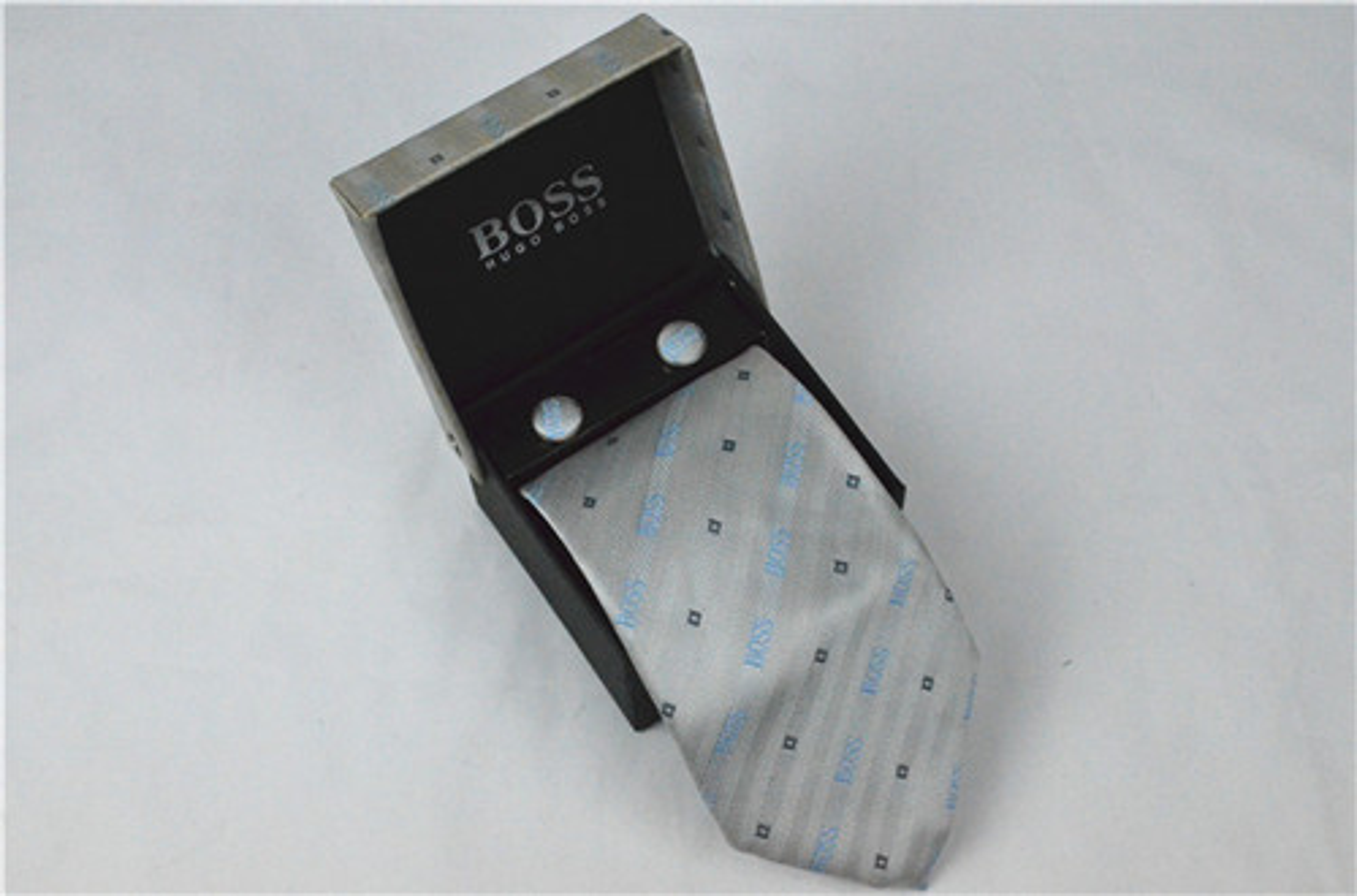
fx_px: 2142
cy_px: 448
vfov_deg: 23.6
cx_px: 678
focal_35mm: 57
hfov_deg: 35.2
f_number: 14
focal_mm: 38
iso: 6400
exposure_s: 1/800
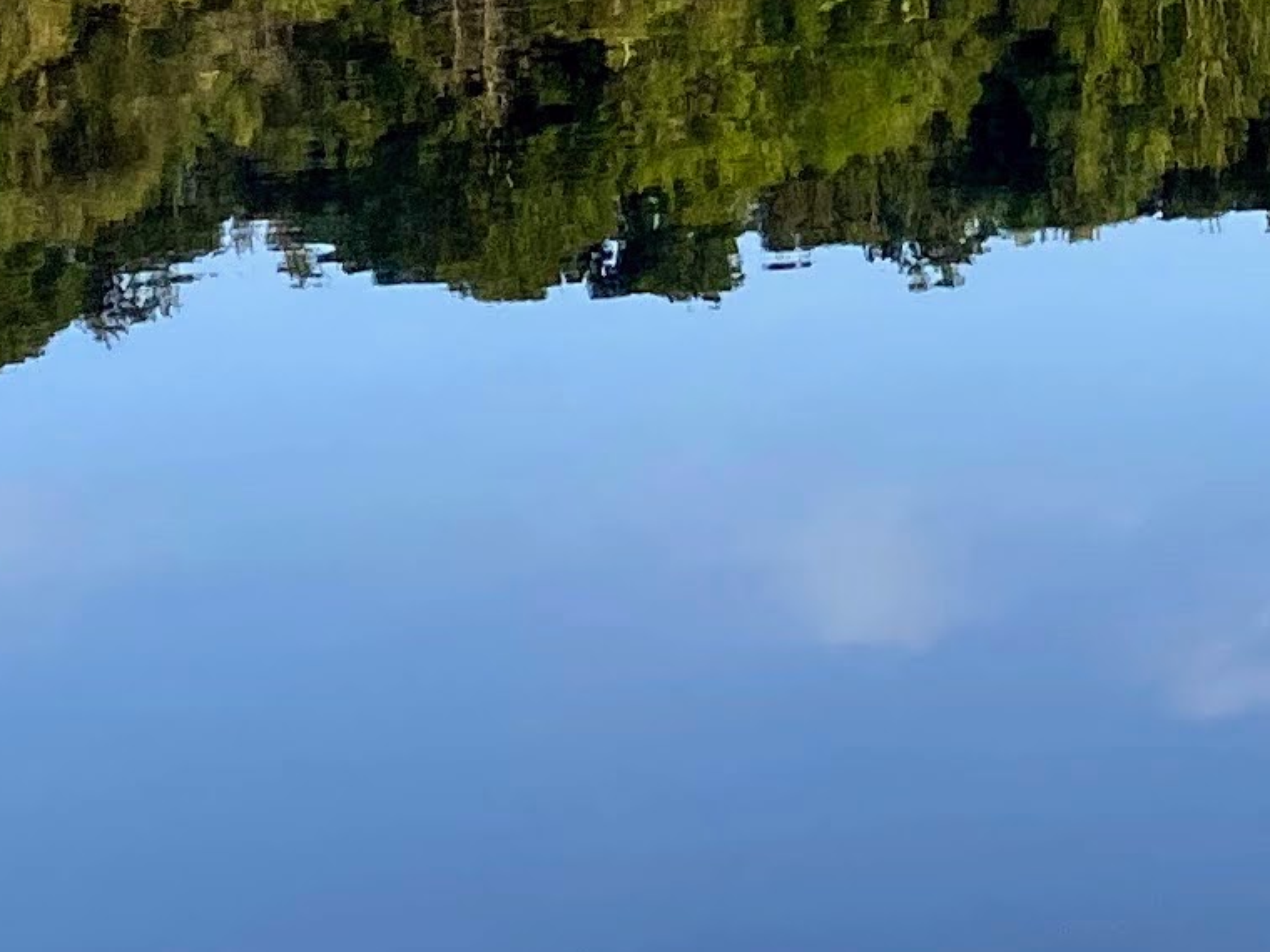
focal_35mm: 138
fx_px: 5063
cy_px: -1071
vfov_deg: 9.8
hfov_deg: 13.8
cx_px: 1633
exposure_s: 1/1147
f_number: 1.8
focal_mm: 4.25
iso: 32
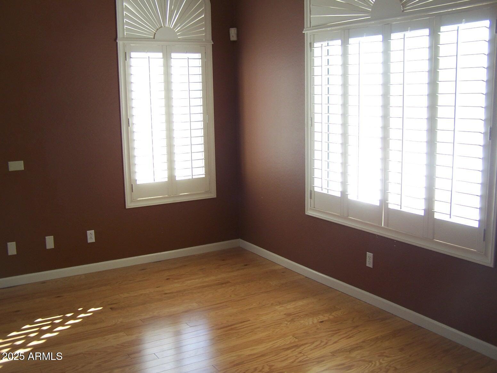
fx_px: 546
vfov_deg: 37.7
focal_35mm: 38
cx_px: 248
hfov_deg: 49.0
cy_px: 186
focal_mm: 6.3
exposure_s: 1/90
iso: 80
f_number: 2.8
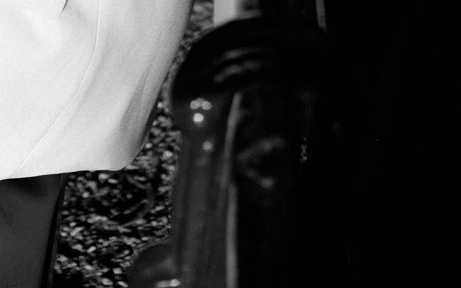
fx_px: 1659
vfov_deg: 8.7
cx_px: 17
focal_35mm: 132
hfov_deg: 15.6
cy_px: -495
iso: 200
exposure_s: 1/1000
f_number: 3.5
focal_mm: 35
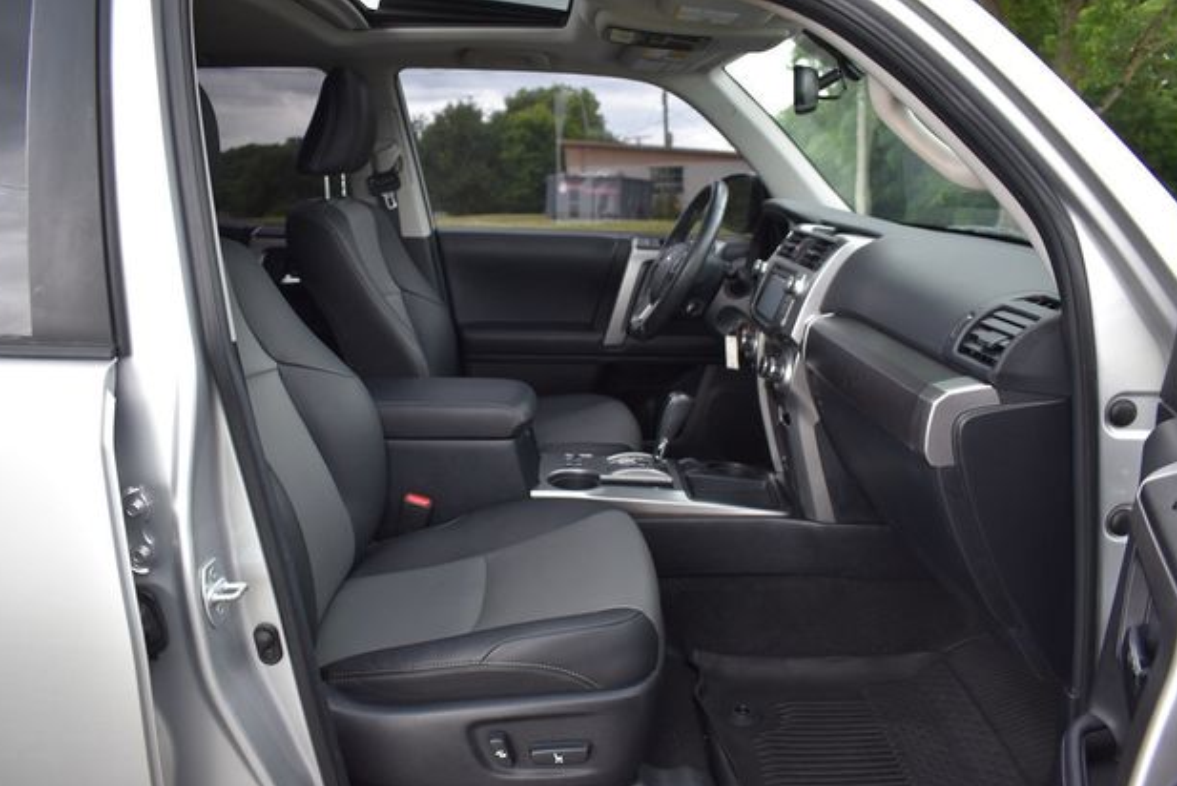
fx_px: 916
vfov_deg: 46.4
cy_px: 405
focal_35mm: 28
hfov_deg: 65.4
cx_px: 582
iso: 400
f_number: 3.5
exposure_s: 1/250
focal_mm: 18
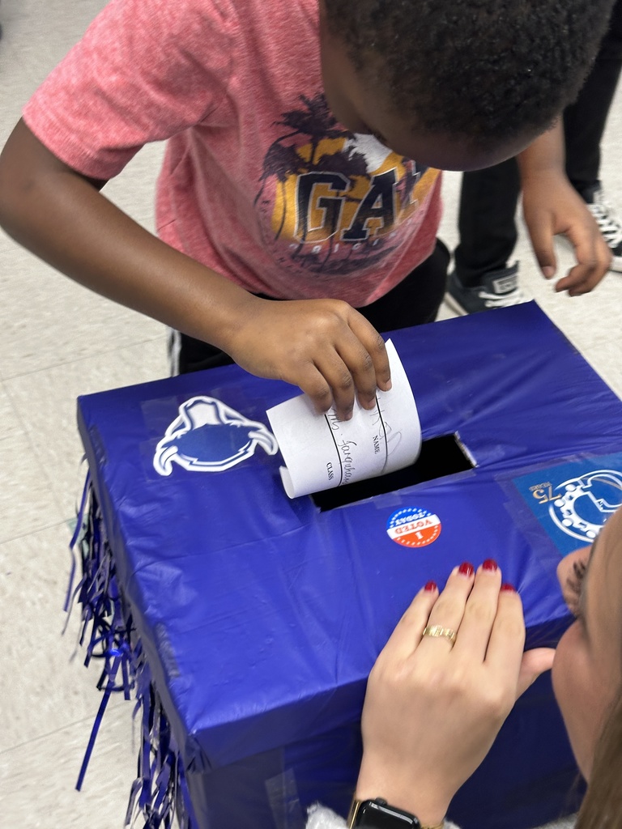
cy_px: 414
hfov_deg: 30.3
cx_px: 311
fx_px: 1150
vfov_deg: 39.7
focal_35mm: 48
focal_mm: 6.86
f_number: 1.78
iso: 160
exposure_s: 1/60
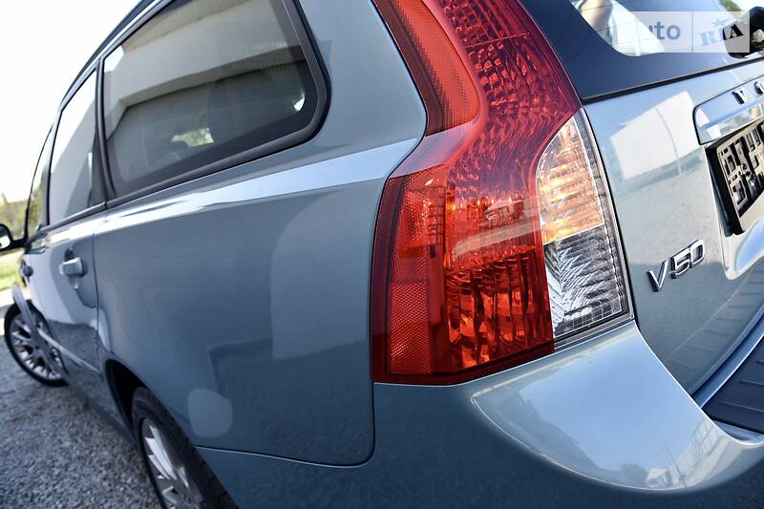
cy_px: 254
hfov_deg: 73.8
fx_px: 509
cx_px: 382
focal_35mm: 24
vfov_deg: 53.1
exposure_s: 1/200
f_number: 7.1
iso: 400
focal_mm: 24
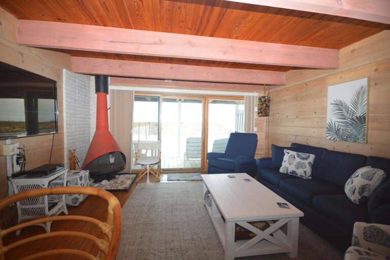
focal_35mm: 15
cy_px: 130
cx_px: 195
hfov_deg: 100.4
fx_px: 162
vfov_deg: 77.3
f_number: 4.8
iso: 400
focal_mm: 10
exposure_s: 1/90
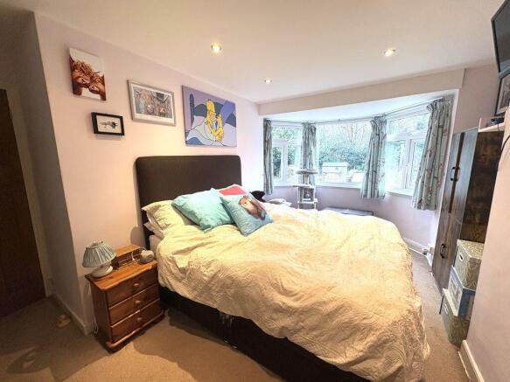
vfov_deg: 85.7
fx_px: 206
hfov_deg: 102.1
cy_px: 191
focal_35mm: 14
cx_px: 255
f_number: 2.2
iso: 200
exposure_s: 1/100
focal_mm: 2.22
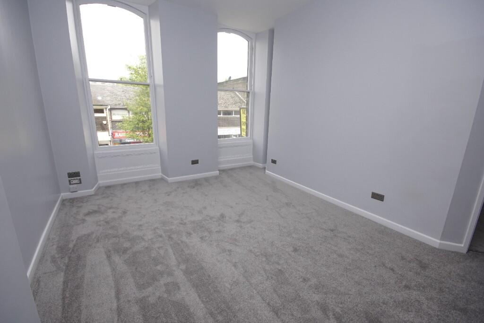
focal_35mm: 15
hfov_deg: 100.4
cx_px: 242
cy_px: 162
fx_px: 202
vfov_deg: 77.3
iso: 800
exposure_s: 1/200
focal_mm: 10
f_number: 9
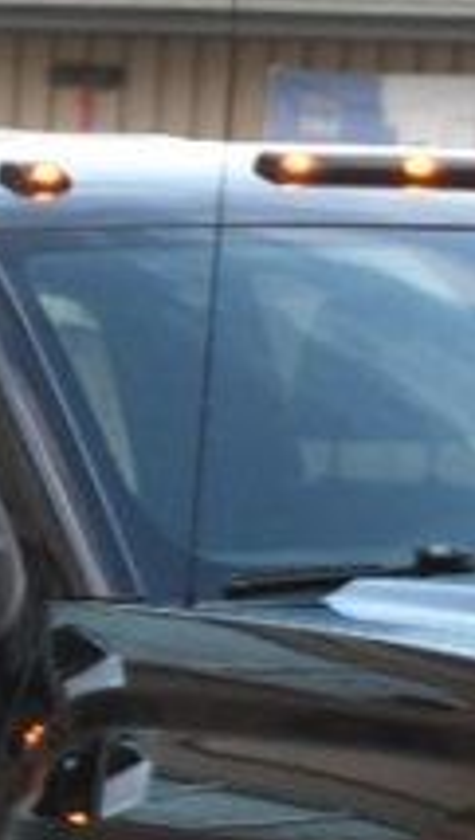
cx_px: 169
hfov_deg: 1.9
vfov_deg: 3.3
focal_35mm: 645
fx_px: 14386
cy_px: 769
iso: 1000
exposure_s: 1/125
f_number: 4.8
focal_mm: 86
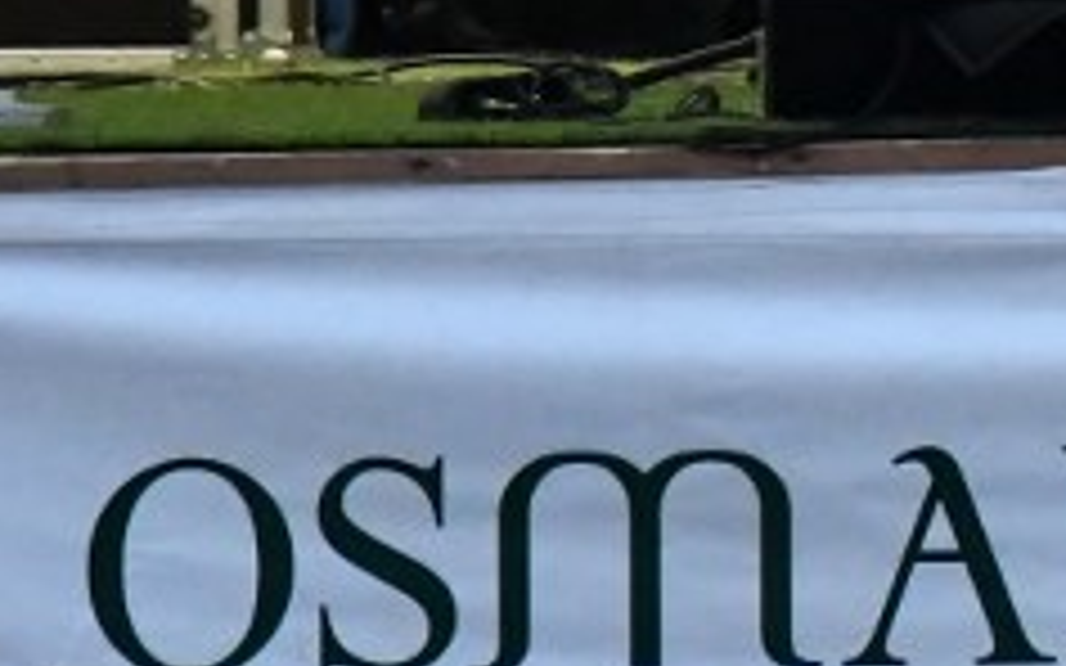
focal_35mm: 759
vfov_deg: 1.7
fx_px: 22045
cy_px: -324
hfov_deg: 2.8
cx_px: 2089
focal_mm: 112
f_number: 4
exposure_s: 1/250
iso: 8000
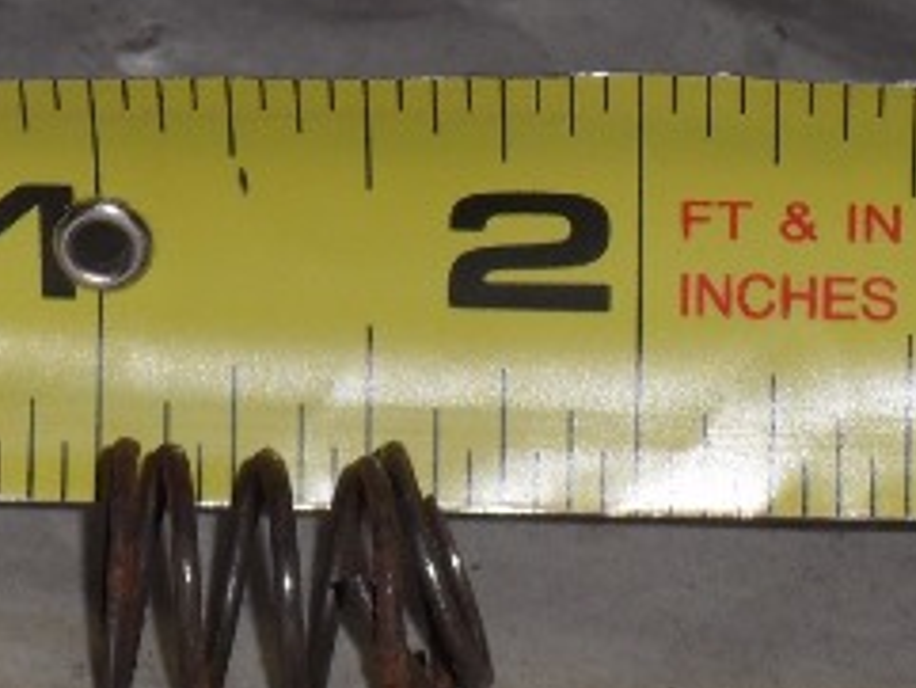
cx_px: 334
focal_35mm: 260
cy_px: 380
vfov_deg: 5.7
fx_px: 6883
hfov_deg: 7.6
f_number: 16.4
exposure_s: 1/60
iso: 120
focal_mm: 25
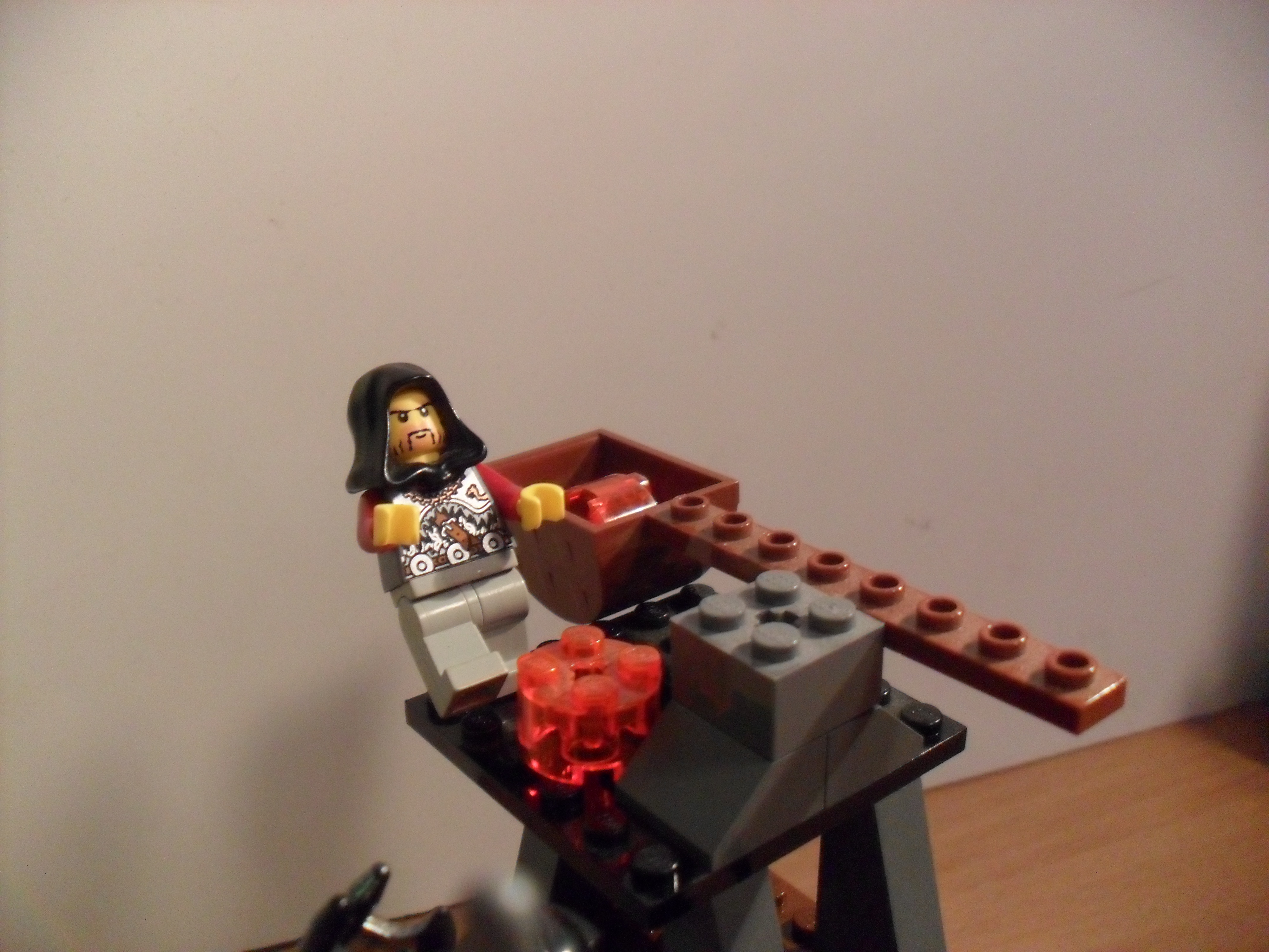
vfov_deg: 40.7
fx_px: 1283
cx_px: 634
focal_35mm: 35
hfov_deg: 52.6
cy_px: 476
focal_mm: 6.3
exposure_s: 1/10
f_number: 3
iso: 400
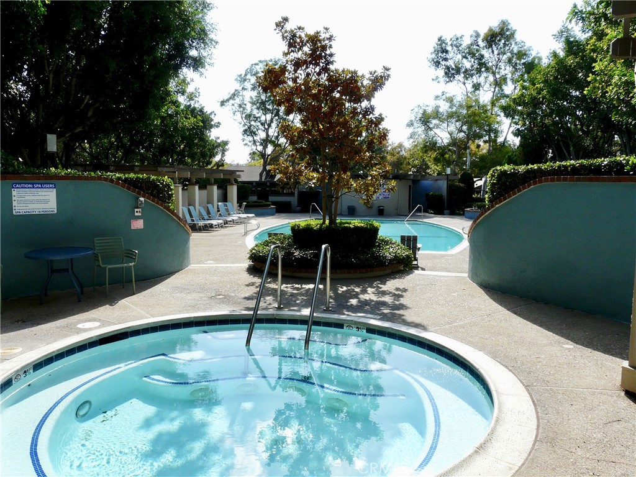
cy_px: 238
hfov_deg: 63.4
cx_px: 318
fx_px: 514
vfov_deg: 49.7
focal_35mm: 28
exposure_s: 1/200
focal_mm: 4.6
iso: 100
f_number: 5.6
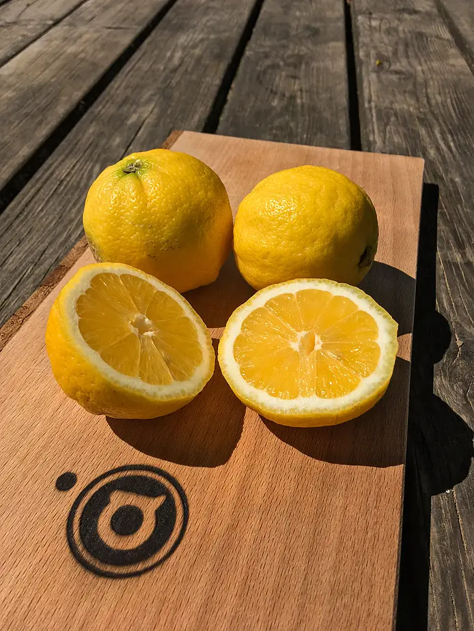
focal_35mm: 29
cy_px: 316
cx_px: 237
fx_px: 529
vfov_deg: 61.7
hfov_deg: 48.2
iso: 25
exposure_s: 1/4049
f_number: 2.2
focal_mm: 4.15
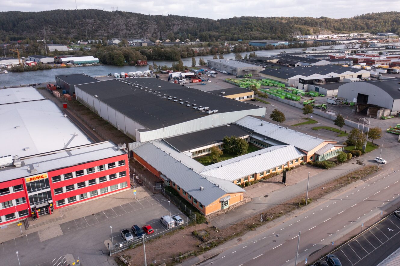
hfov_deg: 65.5
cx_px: 200
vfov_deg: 46.4
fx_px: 311
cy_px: 133
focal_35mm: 28
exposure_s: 1/1000
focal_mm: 10.26
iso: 100
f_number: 3.2
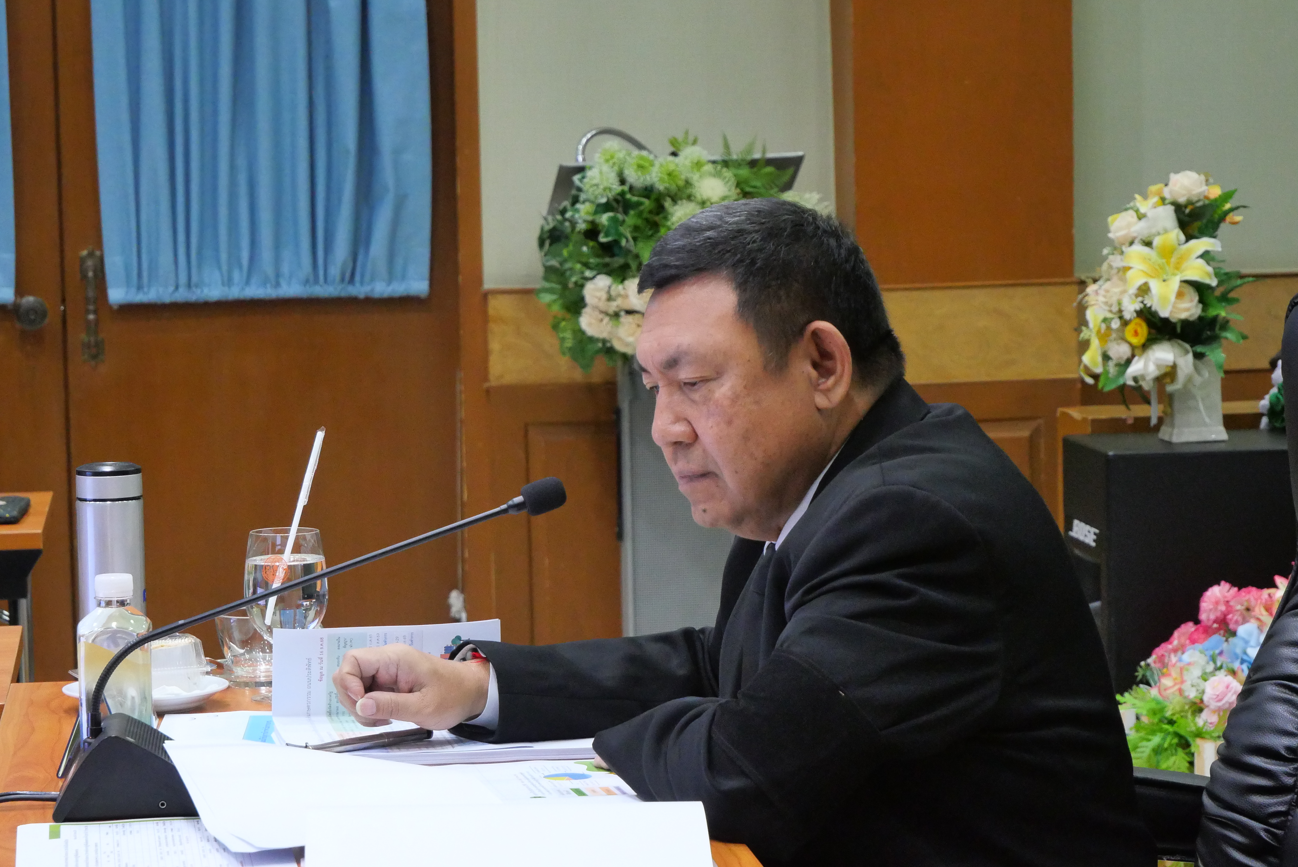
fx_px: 4041
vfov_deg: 12.2
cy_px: 478
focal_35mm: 112
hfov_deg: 18.3
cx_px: 636
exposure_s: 1/60
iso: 3200
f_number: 5.6
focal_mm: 49
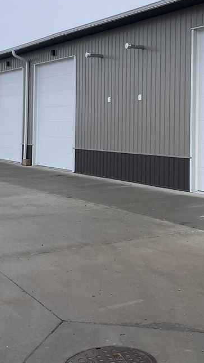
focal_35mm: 56
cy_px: 117
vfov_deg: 36.8
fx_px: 538
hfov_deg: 21.4
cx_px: 139
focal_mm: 4.2
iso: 32
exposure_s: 1/764
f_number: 1.6
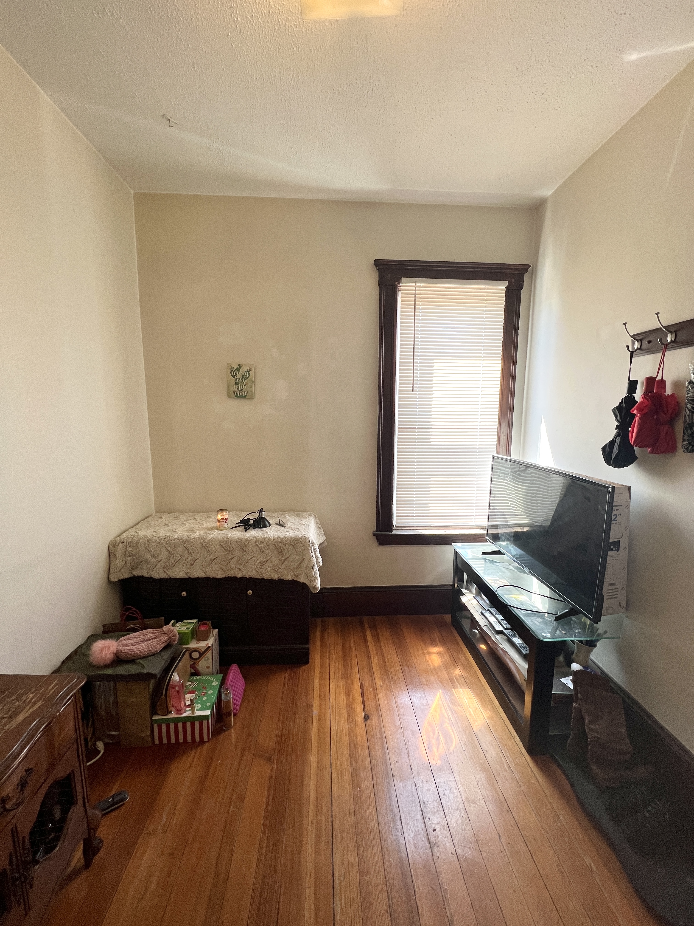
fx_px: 348
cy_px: 463
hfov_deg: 89.9
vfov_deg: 106.2
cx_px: 347
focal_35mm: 13
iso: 100
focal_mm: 1.57
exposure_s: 1/120
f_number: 1.8
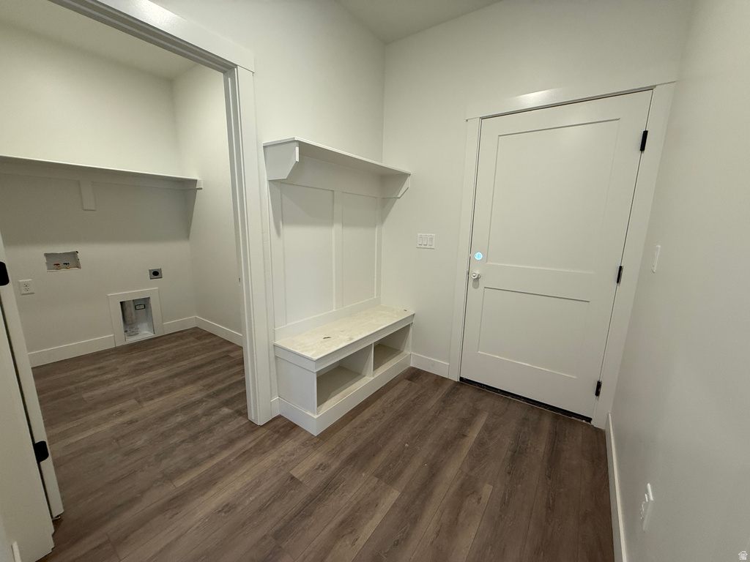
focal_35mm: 14
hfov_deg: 102.1
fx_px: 303
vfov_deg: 85.7
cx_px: 375
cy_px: 281
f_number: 2.2
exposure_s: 1/120
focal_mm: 2.22
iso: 250
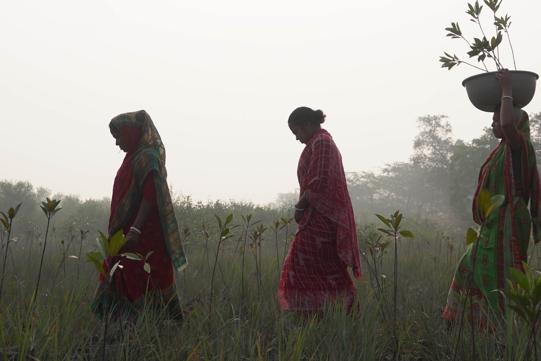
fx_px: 1006
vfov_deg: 20.1
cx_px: 361
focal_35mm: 67
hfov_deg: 29.9
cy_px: 72
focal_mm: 23
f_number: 4
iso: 100
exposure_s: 1/1000
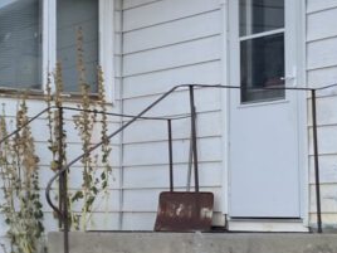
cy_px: 151
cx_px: 172
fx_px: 1042
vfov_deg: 13.8
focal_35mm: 107
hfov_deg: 18.4
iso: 40
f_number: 1.8
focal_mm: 3.99
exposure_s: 1/121
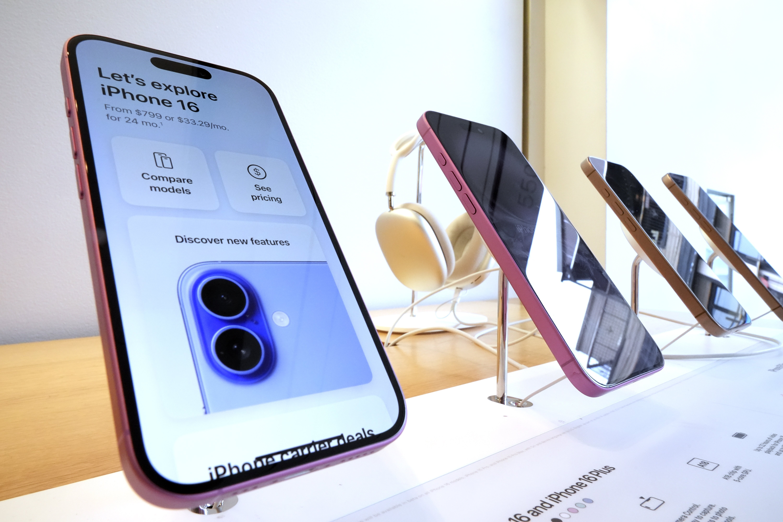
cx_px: 392
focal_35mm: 24
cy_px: 261
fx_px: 522
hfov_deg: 73.7
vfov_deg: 53.1
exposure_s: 1/40
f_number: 22
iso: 4000
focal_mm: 24
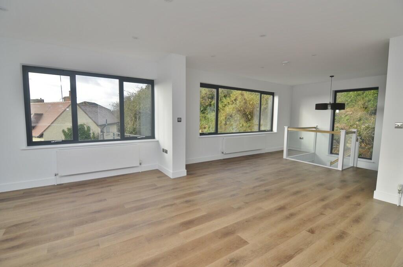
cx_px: 202
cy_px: 134
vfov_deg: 71.8
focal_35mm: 16
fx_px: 184
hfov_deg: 95.1
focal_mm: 11
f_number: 5.6
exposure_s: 1/125
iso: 160
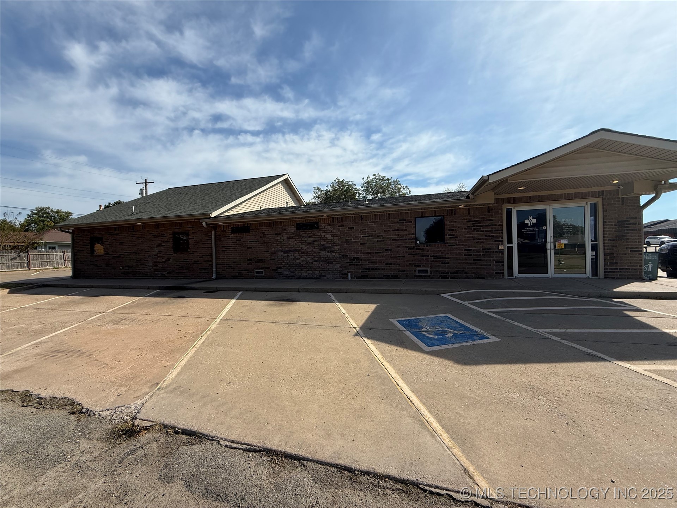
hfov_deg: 102.1
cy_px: 254
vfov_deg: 85.7
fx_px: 274
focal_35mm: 14
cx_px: 338
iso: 50
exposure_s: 1/2611
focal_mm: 2.22
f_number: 2.2
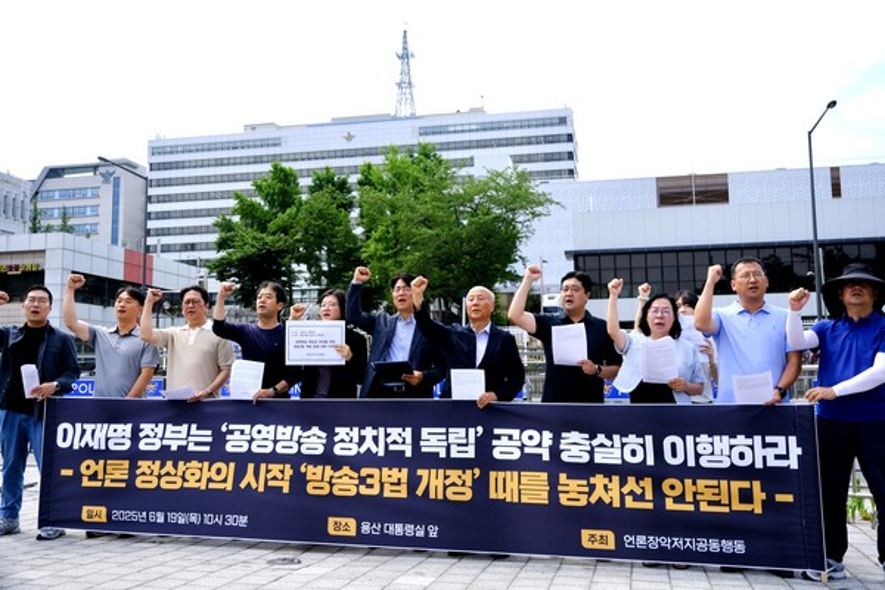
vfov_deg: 41.1
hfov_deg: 58.7
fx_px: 787
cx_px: 442
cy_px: 295
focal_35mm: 32
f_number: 4
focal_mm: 21.2
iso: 500
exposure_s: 1/3800
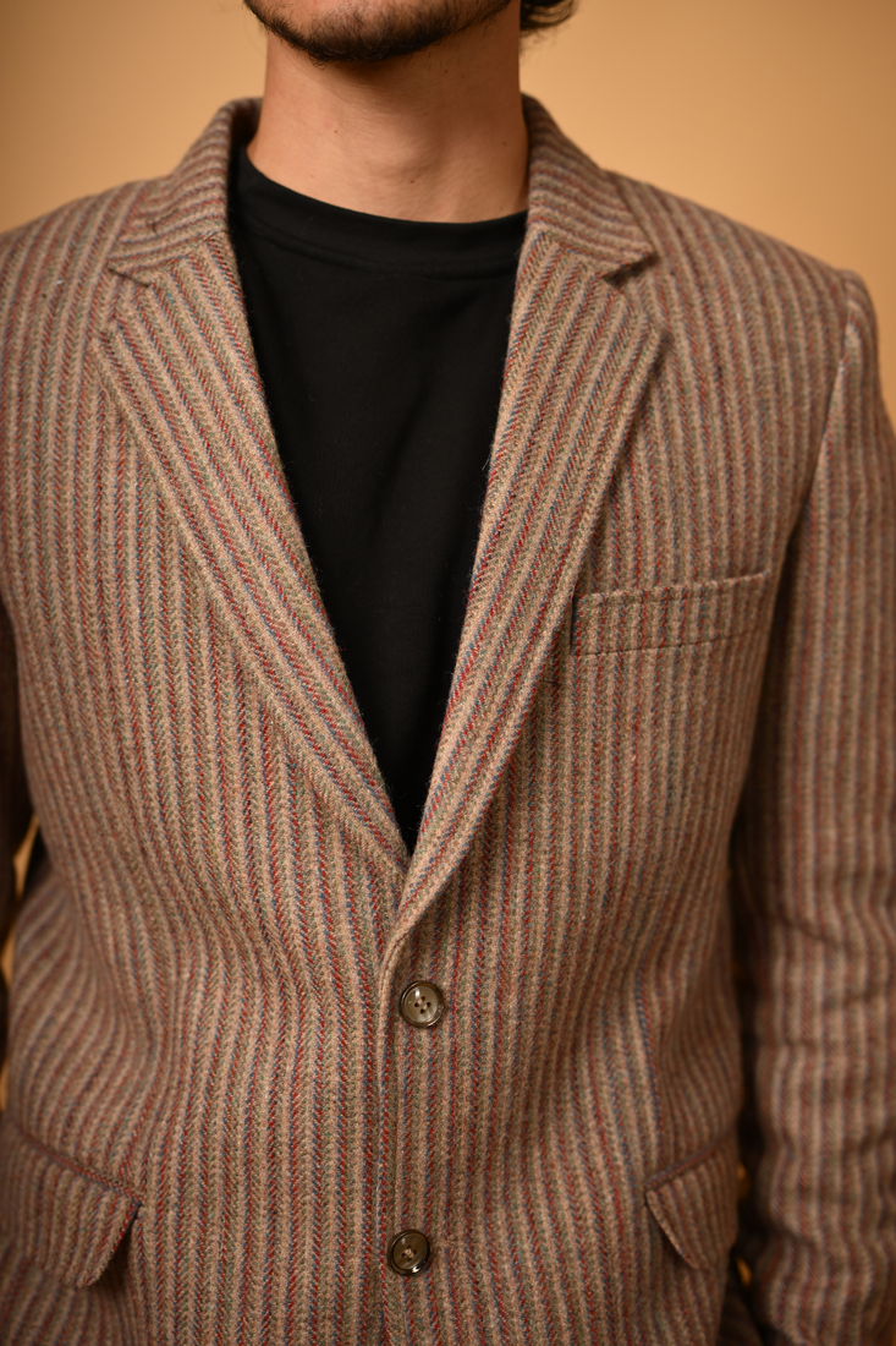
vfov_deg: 39.6
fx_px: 1867
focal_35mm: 50
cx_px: 448
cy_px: 673
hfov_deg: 27.0
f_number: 2.2
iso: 160
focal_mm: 50
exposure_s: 1/1000
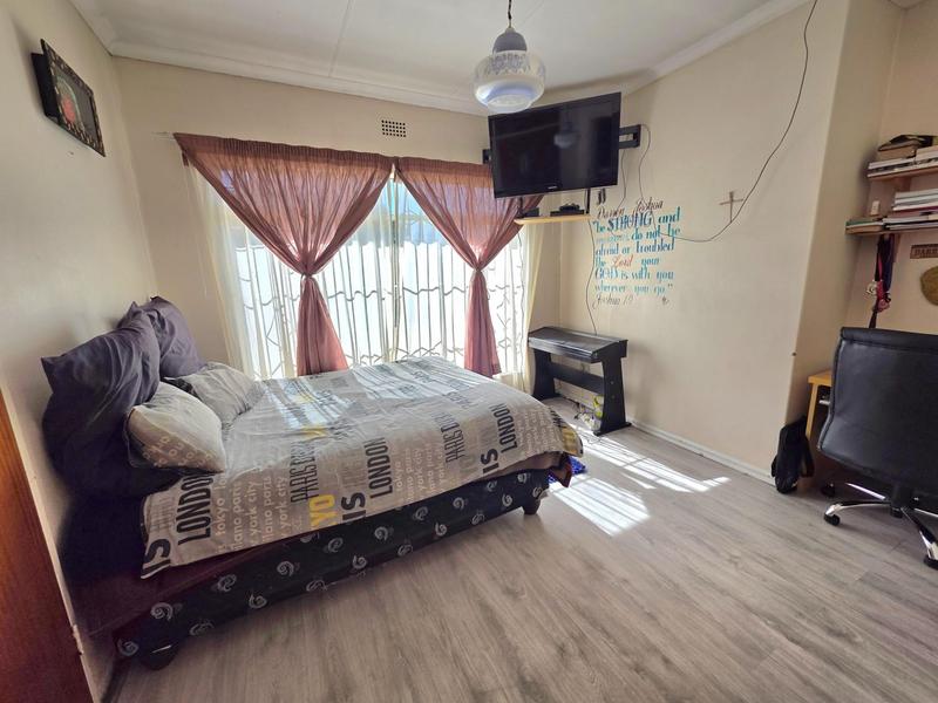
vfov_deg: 89.9
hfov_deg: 106.2
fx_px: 352
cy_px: 352
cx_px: 469
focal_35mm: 13
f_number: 1.9
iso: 40
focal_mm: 2.2
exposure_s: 1/270
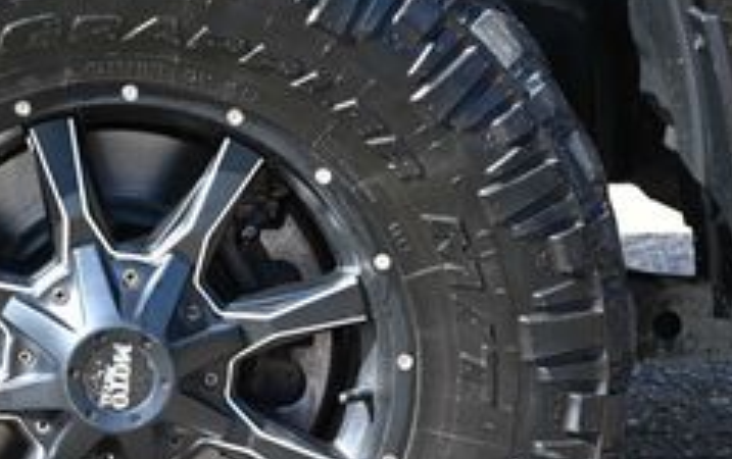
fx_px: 2776
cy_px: 366
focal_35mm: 139
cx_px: 260
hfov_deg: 15.0
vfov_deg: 9.4
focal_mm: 51
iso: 160
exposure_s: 1/80
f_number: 8
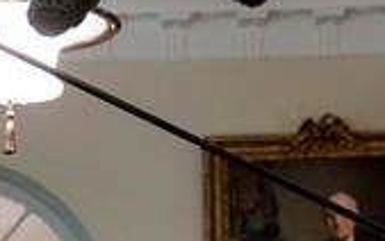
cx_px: -16
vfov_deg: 6.4
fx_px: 2143
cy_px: 335
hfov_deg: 10.2
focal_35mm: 204
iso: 4000
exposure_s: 1/400
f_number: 2.8
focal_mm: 52
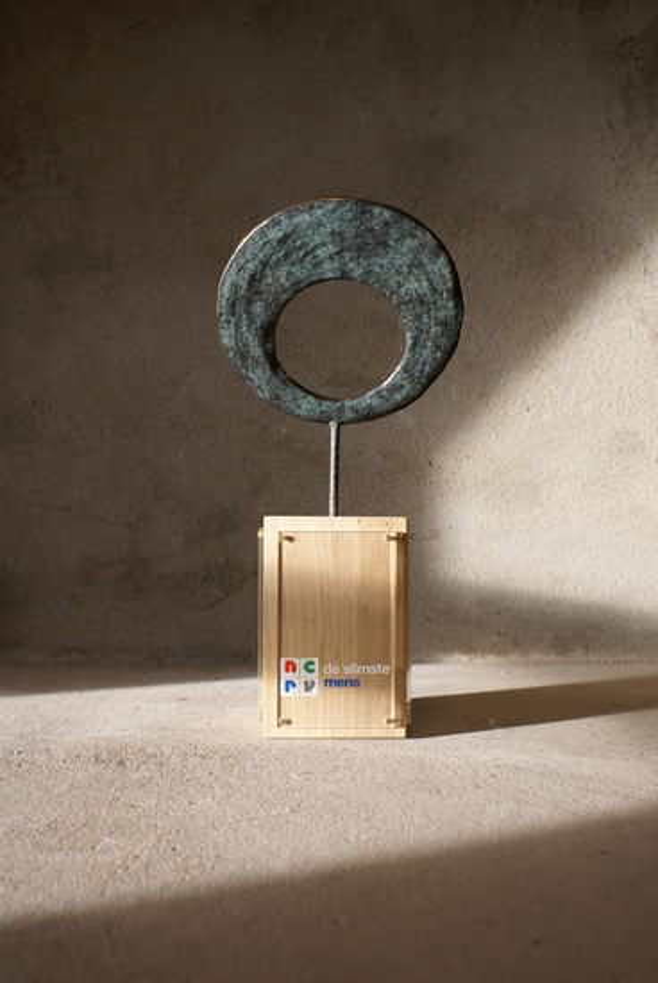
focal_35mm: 33
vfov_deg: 57.2
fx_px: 902
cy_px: 492
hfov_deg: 40.1
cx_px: 329
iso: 125
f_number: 4
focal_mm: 22
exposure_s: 1/40
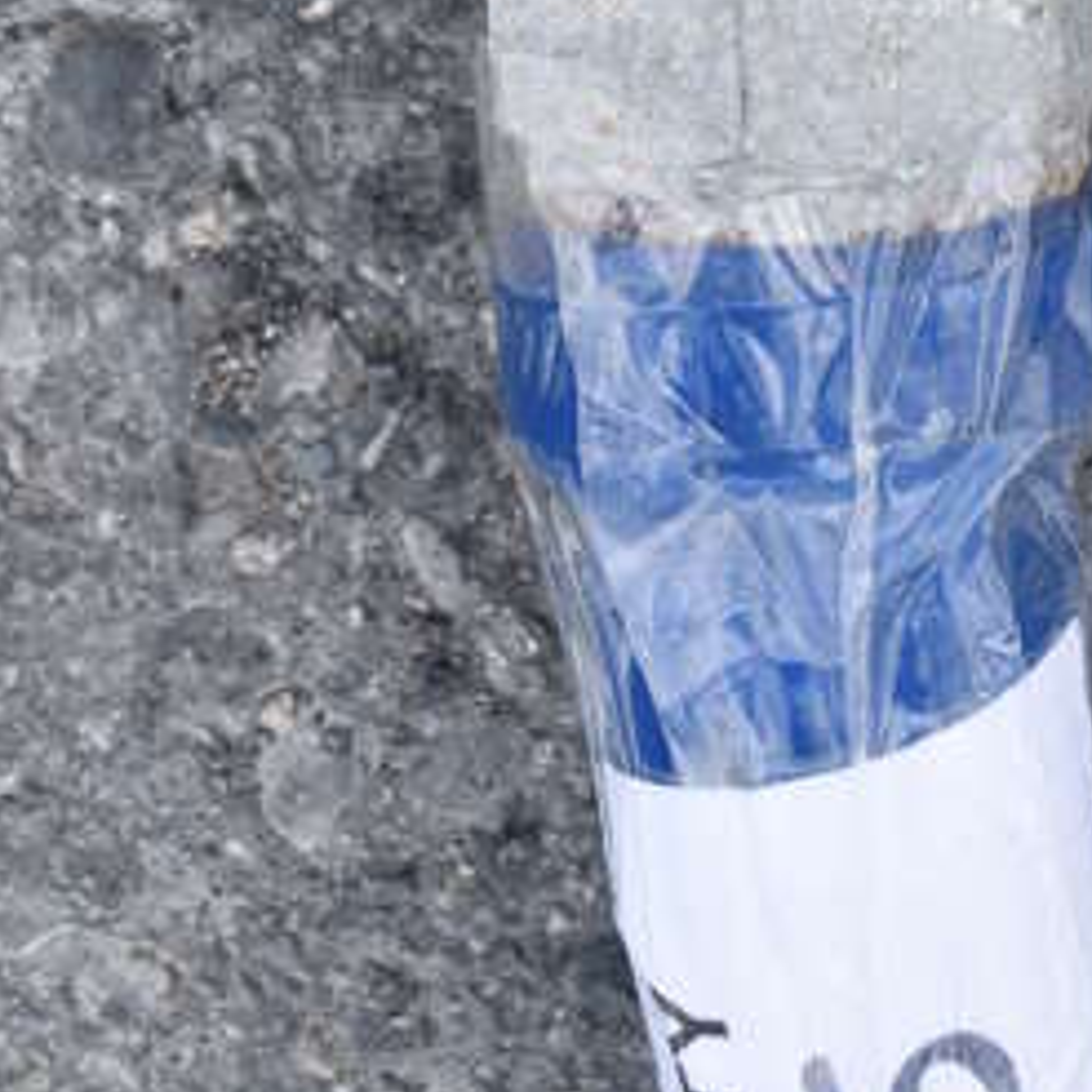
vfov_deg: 13.5
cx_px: 764
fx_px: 4232
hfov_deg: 14.7
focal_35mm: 119
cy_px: -726
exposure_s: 1/100
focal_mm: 25
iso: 100
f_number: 8
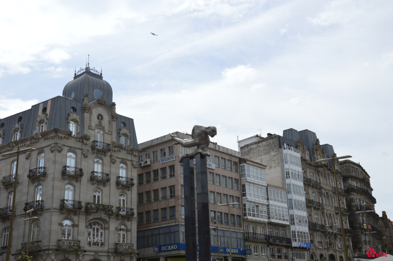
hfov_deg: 43.6
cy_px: 130
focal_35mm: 45
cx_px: 196
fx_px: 491
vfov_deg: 29.8
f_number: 9
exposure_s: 1/320
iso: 100
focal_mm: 30
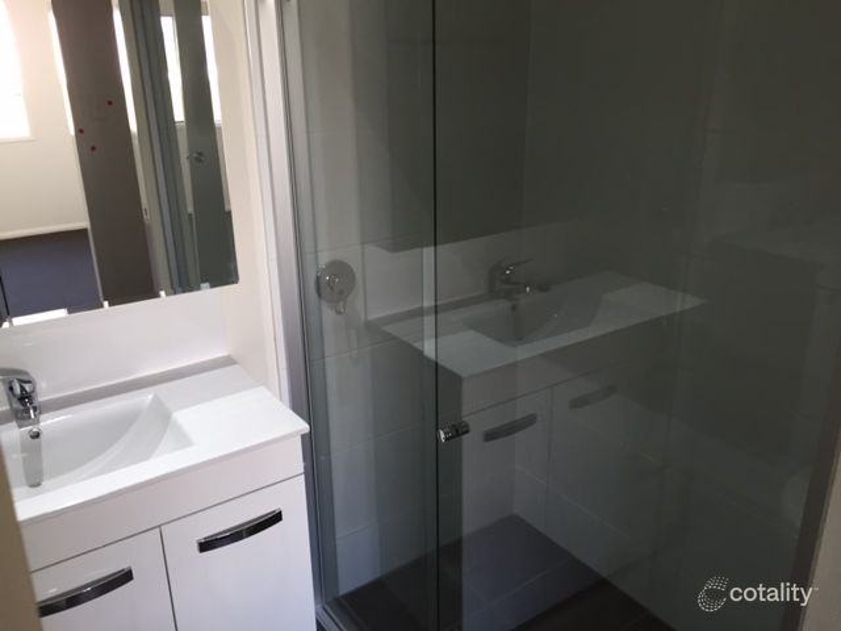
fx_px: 705
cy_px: 316
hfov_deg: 61.7
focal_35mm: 29
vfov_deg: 48.2
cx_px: 420
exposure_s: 1/33
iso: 32
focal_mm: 4.15
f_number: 2.2
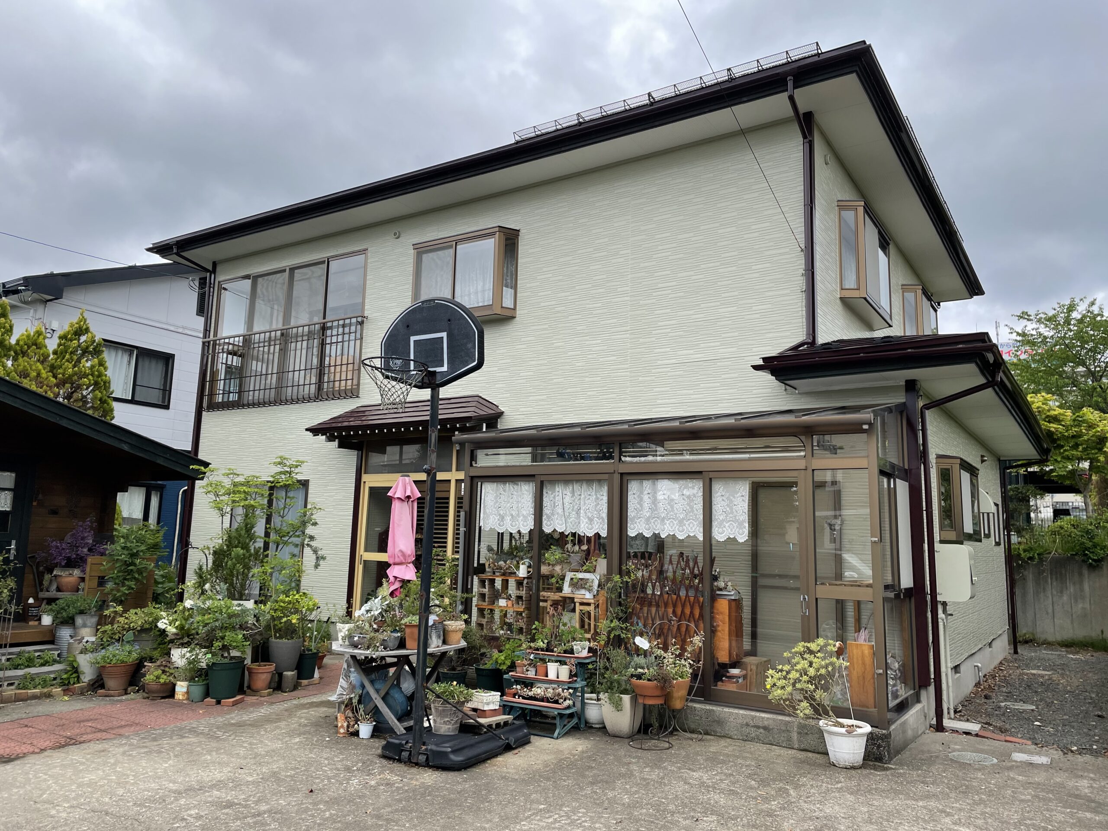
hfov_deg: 67.3
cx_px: 554
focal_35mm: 26
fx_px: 832
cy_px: 416
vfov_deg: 53.1
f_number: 1.6
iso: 32
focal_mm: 4.2
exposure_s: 1/1770
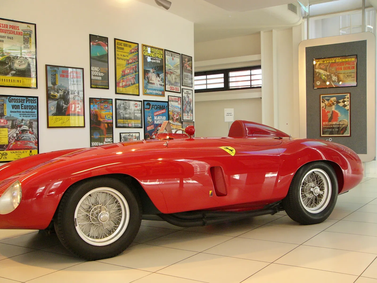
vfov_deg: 33.6
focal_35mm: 43
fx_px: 468
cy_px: 142
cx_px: 188
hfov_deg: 43.9
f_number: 2.8
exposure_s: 1/60
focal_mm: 7.1
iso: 200
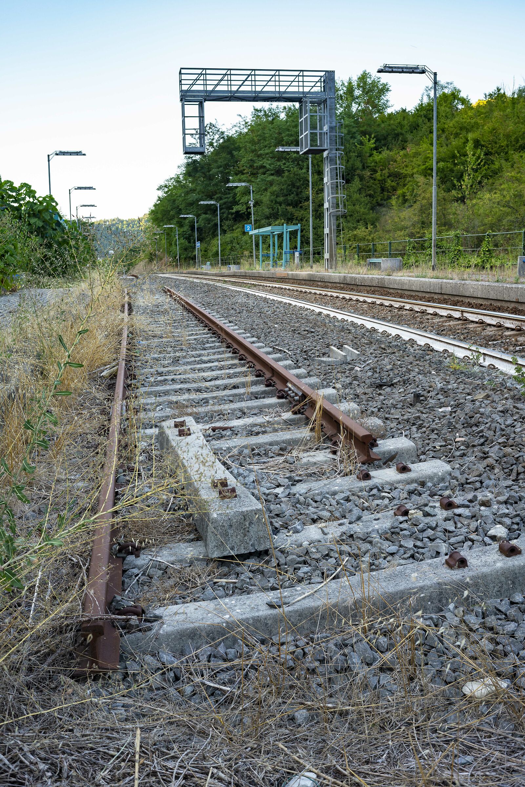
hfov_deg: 37.9
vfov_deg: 54.4
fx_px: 765
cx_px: 262
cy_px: 394
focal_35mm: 35
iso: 400
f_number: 8
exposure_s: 1/80
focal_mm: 35
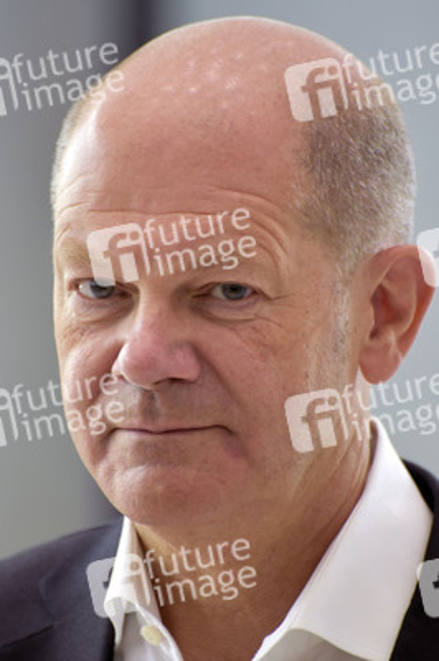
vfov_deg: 6.9
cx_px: 220
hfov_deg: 4.6
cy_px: 330
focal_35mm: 300
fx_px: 5497
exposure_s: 1/125
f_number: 5.6
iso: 2200
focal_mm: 300
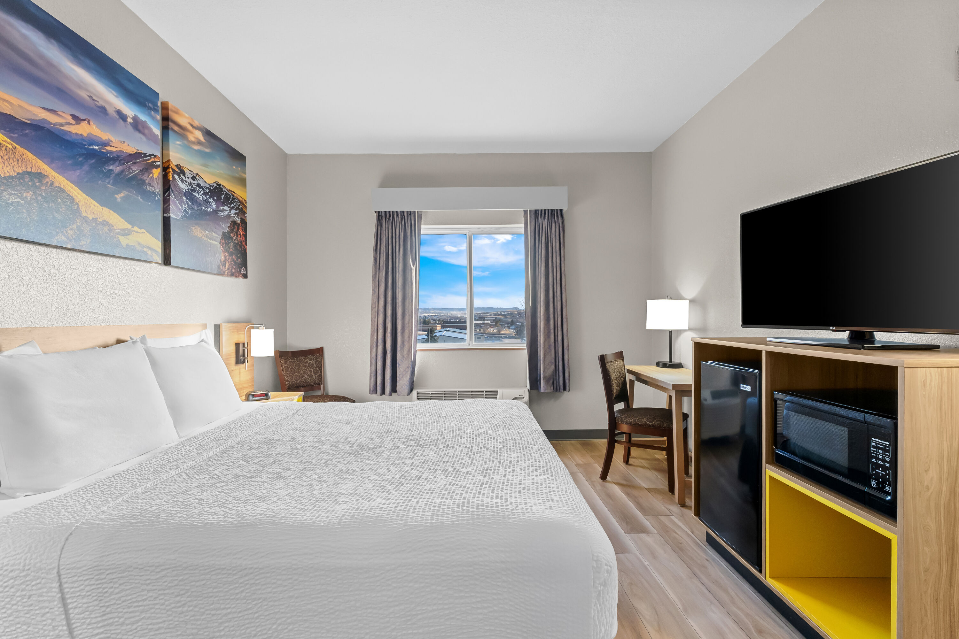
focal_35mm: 16
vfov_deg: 72.1
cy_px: 320
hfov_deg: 95.0
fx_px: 440
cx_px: 480
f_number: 8
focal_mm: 11
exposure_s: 1/20
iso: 800
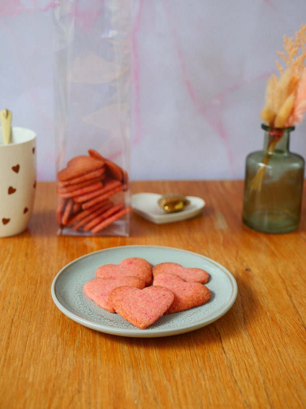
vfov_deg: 38.2
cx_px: 153
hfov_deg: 29.1
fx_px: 589
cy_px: 204
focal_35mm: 50
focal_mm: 25
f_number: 2.8
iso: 200
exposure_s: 1/200
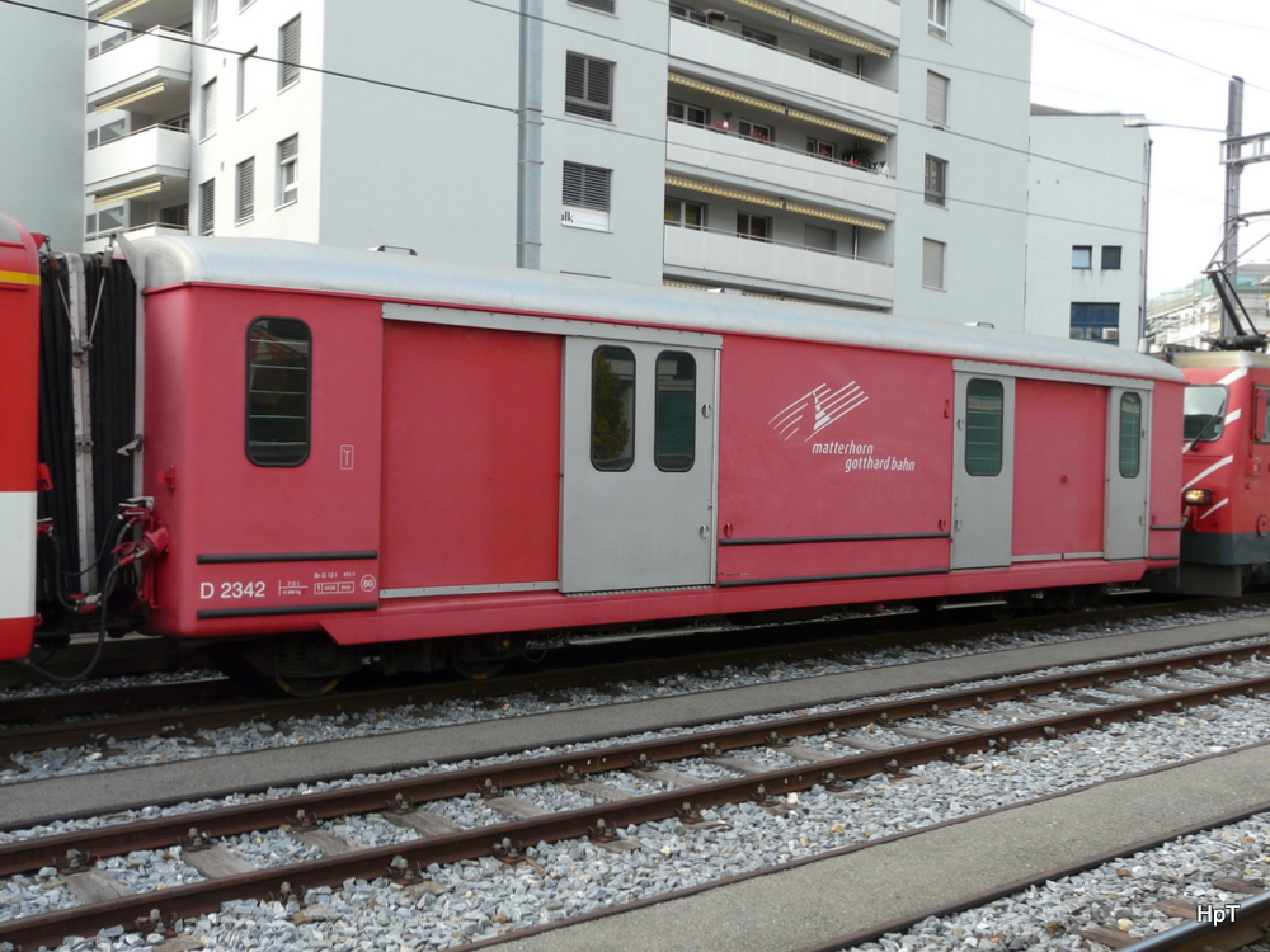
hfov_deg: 50.1
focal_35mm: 37
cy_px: 476
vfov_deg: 38.7
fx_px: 1357
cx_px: 635
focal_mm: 6
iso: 125
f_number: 4
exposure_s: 1/160
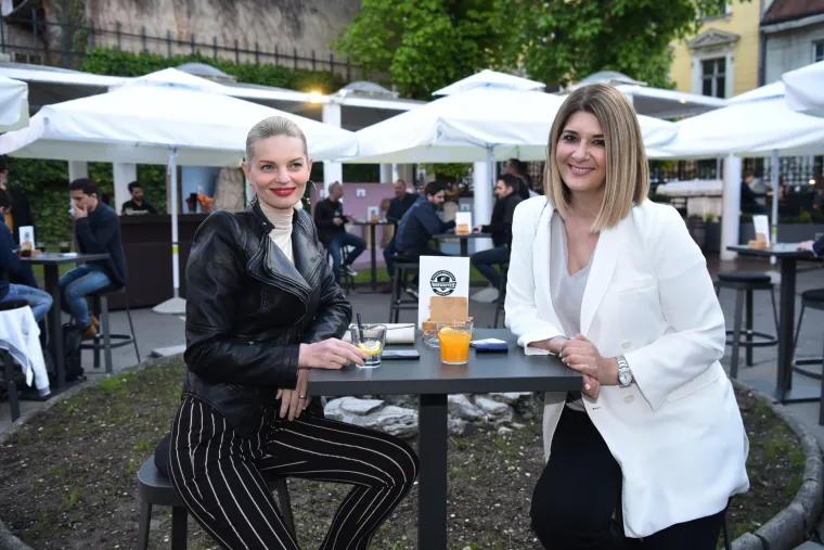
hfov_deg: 60.3
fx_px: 710
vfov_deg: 42.3
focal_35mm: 31
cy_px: 275
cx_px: 412
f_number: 4
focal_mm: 31
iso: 400
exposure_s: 1/60
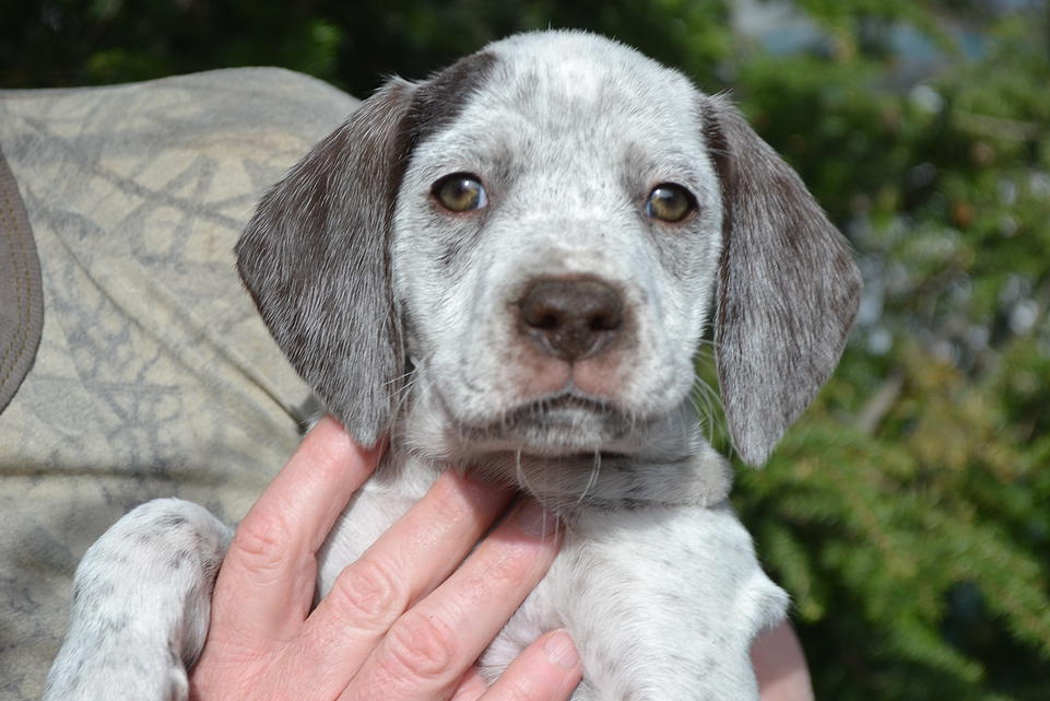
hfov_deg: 26.0
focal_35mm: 78
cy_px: 350
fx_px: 2275
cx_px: 525
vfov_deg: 17.5
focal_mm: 52
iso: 100
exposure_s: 1/200
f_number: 7.1
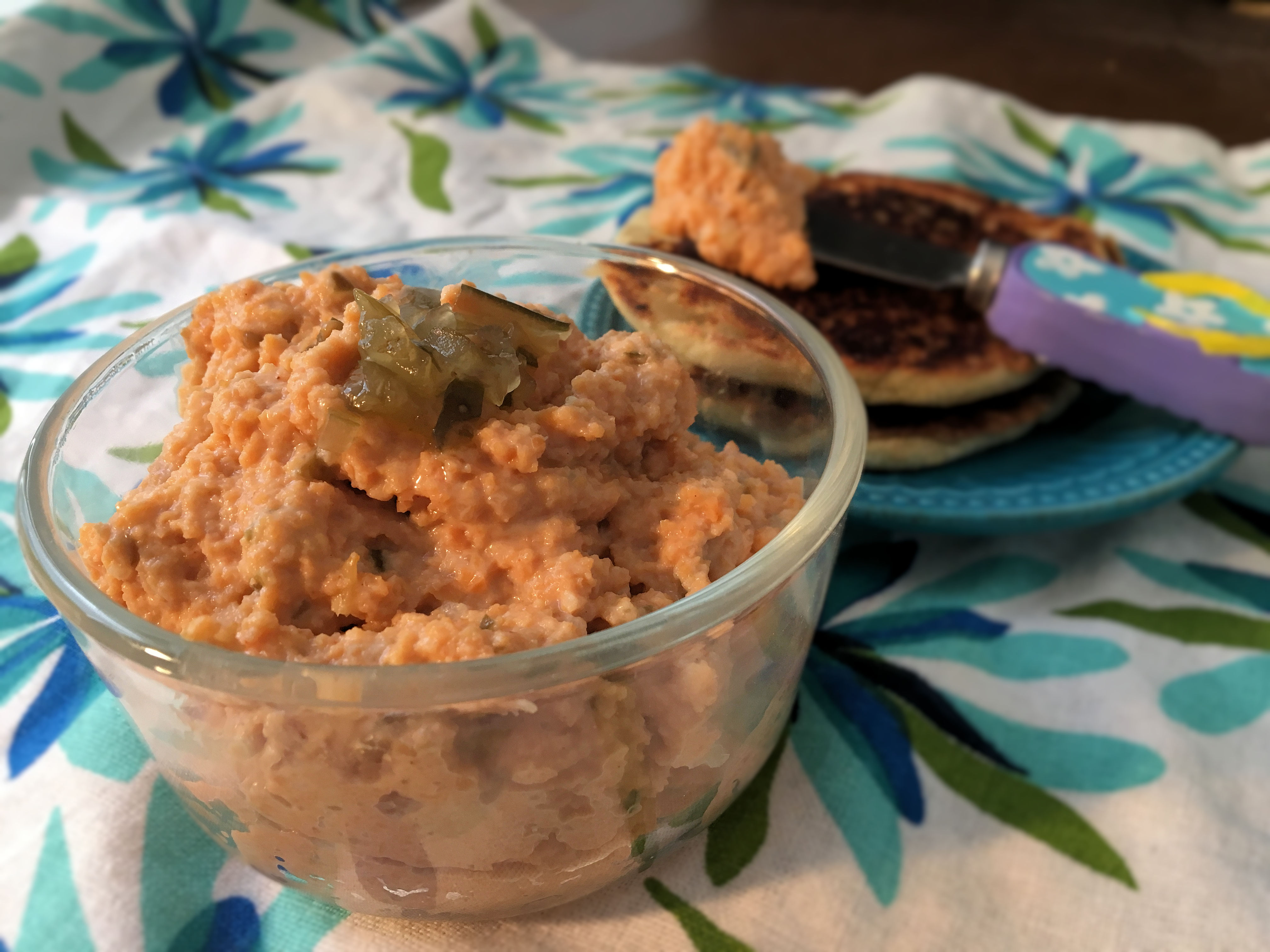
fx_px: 1064
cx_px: 635
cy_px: 476
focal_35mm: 29
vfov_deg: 48.2
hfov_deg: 61.7
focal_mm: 4.15
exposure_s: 1/30
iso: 64
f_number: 2.2
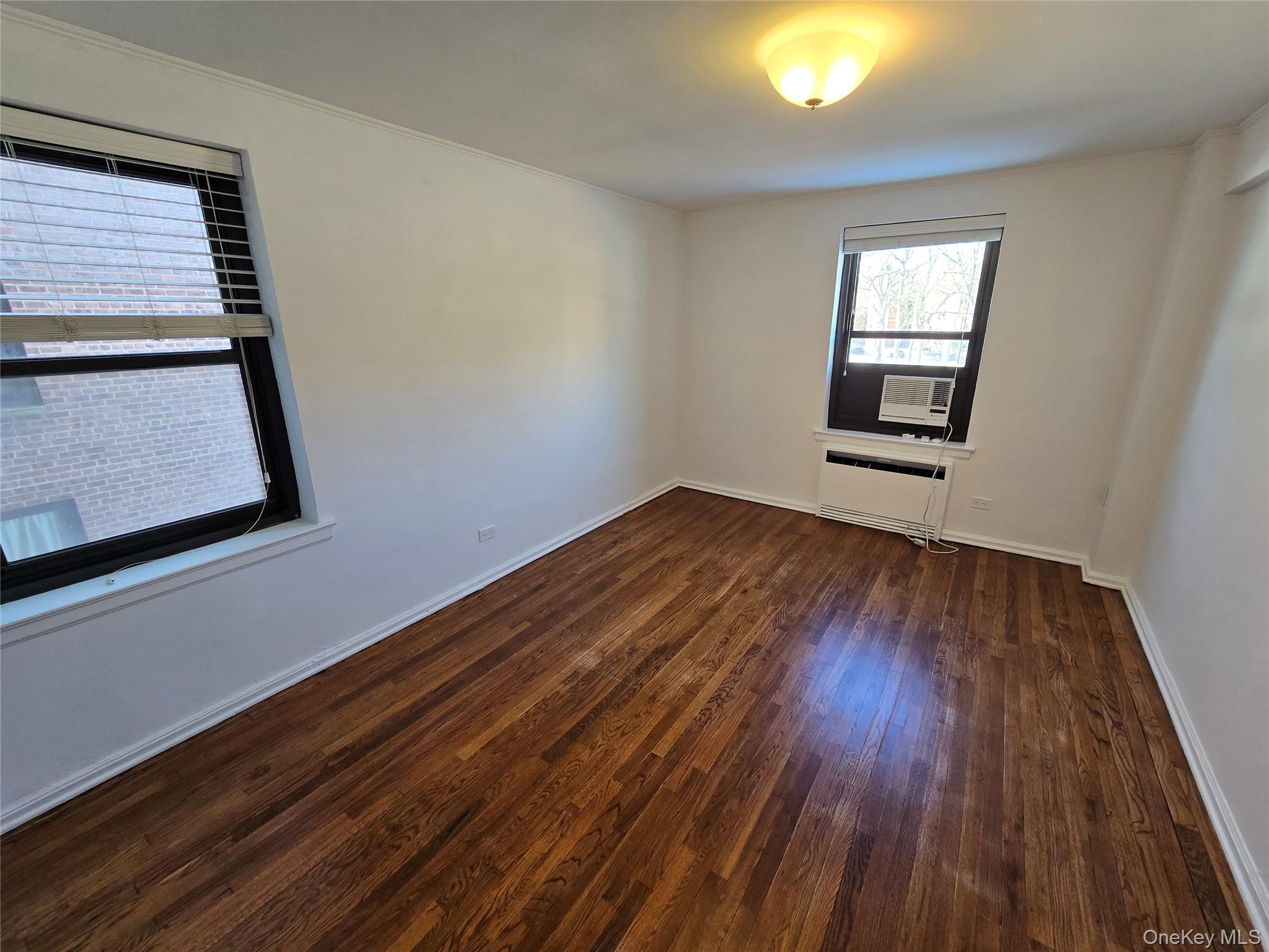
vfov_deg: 89.9
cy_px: 476
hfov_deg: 106.2
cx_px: 634
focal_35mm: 13
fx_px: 477
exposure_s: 1/60
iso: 160
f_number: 2.2
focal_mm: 2.2
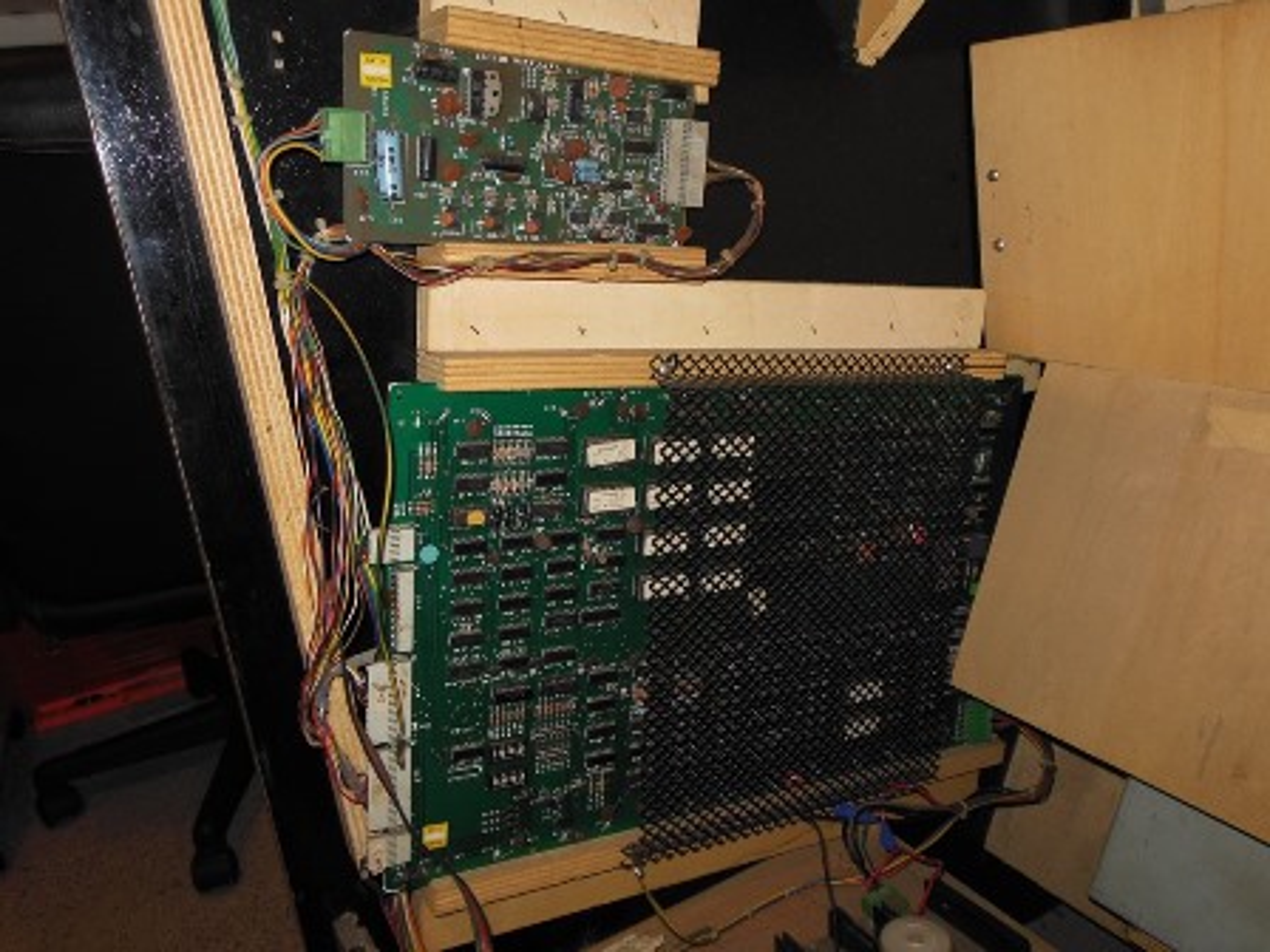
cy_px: 476
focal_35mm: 29
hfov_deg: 61.7
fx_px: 1064
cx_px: 635
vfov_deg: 48.2
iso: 125
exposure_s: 1/25
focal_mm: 5.2
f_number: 3.3
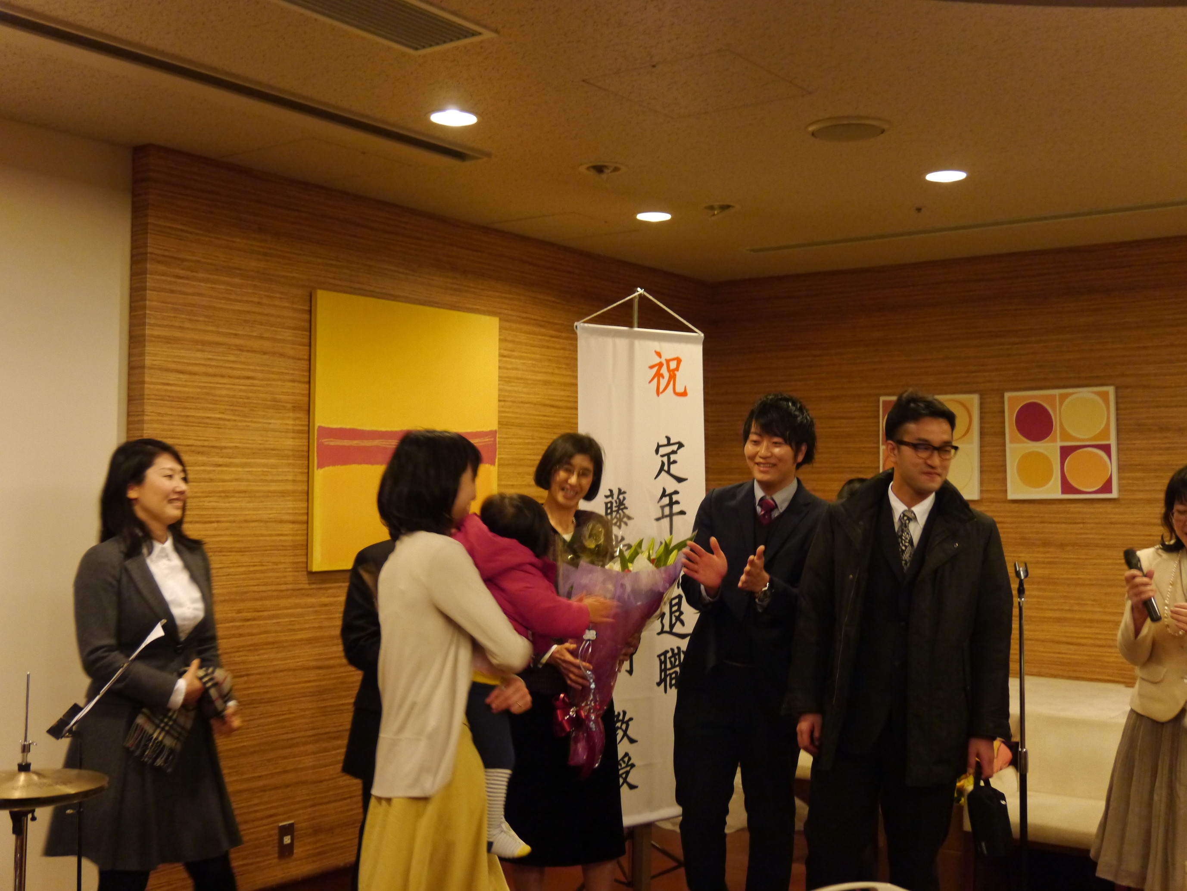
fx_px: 1441
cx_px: 594
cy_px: 446
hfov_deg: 44.8
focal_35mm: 42
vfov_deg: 34.4
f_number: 4
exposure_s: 1/50
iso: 1600
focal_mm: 21
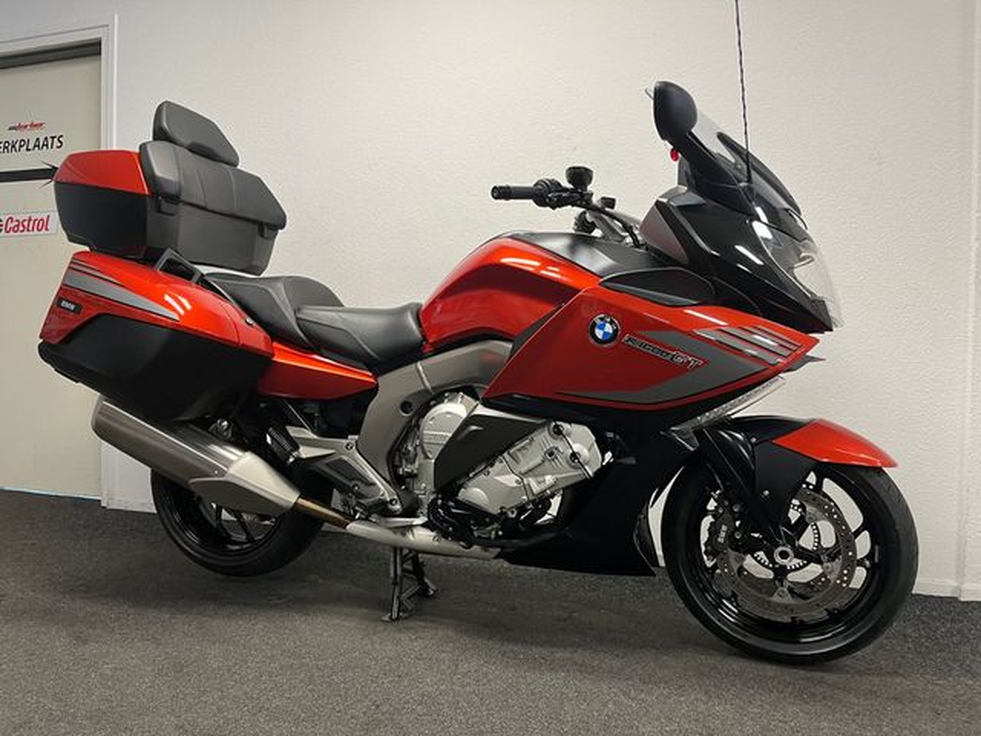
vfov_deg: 53.1
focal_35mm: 26
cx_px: 490
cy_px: 368
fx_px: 737
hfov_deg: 67.3
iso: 100
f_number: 1.6
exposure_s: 1/50
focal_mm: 5.1
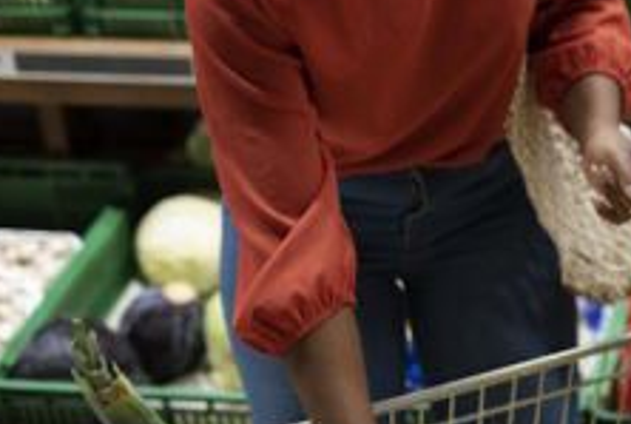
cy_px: 239
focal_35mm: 121
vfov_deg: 11.4
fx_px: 2125
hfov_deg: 16.4
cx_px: 698
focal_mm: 50
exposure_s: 1/160
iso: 250
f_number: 2
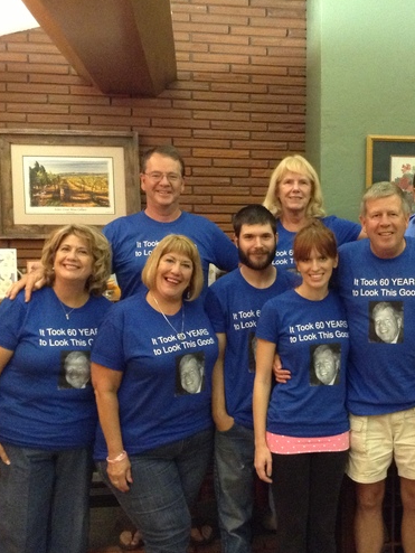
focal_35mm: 48
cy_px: 293
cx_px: 326
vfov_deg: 39.6
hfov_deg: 29.7
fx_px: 767
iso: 500
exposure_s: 1/15
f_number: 2.4
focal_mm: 3.3
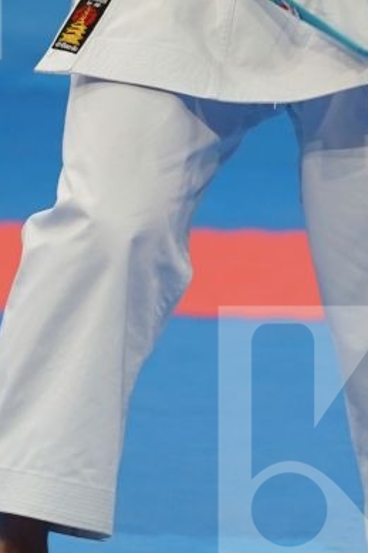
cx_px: 351
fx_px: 8808
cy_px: -70
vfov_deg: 3.6
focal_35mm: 574
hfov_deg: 2.4
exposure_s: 1/400
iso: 500
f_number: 2.8
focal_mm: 124
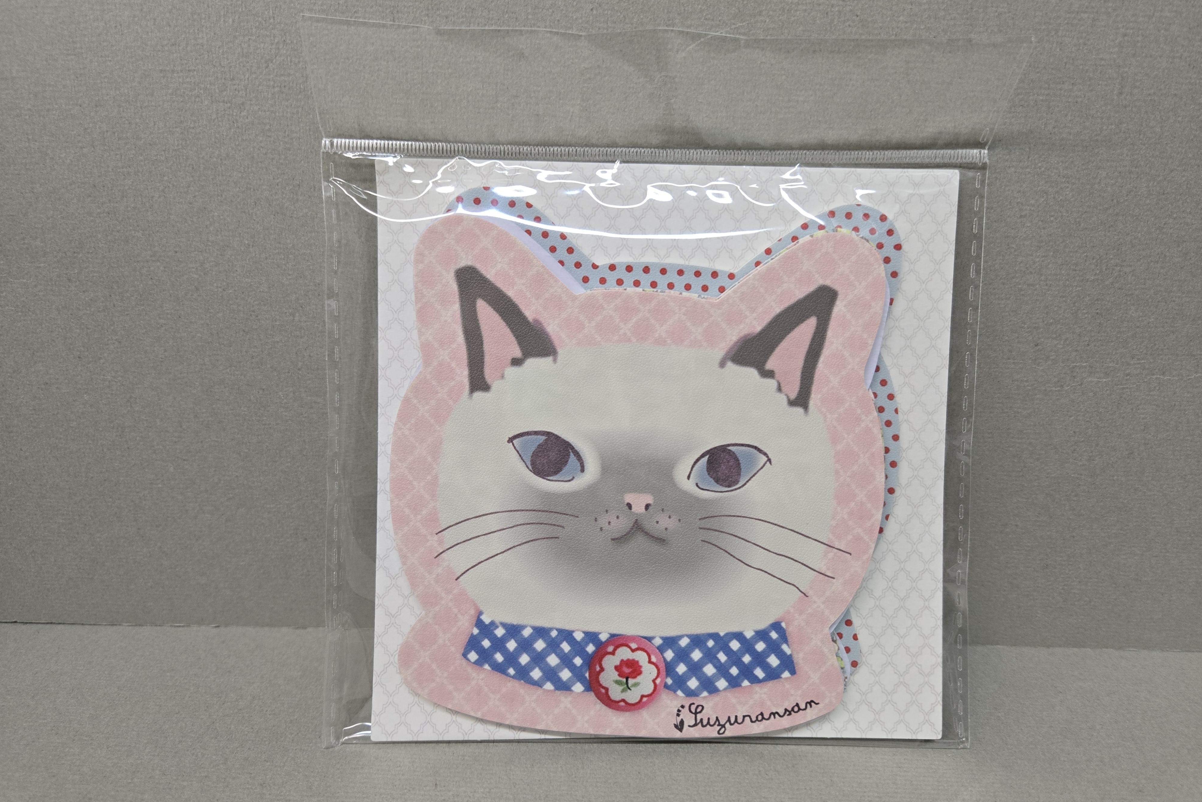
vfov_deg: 53.1
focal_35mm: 24
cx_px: 601
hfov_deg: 73.7
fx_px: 801
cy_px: 382
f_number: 1.8
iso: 160
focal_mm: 5.4
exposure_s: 1/100
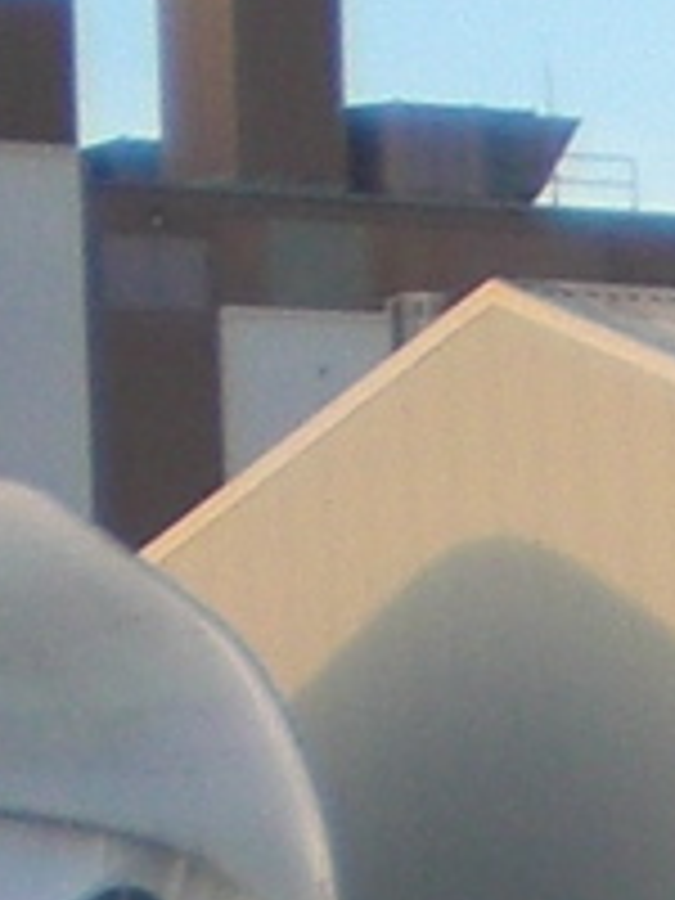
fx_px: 7904
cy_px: 3402
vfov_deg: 5.7
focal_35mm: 304
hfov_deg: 4.7
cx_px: 1832
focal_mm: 6.3
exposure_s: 1/100
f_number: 3.1
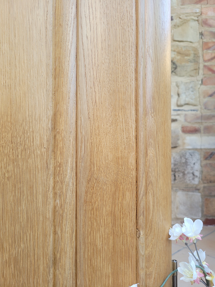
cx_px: 108
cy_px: 144
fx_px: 215
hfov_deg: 53.1
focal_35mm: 26
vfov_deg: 67.3
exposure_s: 1/120
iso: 160
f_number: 1.8
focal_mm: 5.4
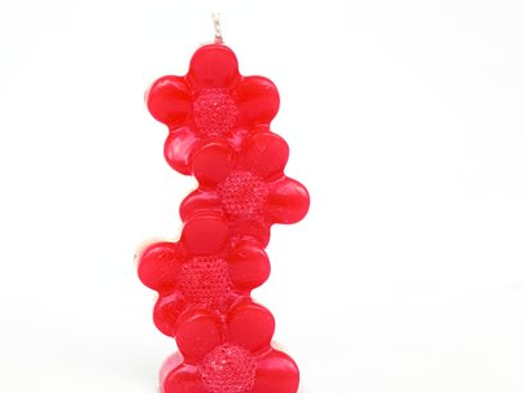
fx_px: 939
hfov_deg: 31.2
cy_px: 210
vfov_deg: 23.6
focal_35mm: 62
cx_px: 226
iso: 6400
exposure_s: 1/10000
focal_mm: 6.14
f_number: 1.65
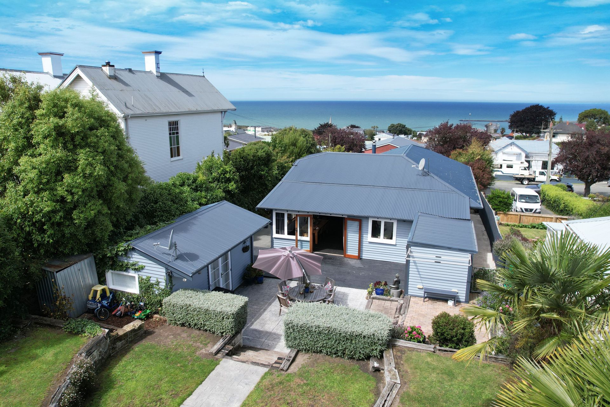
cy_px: 204
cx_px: 305
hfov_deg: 78.6
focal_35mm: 22
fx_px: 373
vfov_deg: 57.2
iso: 100
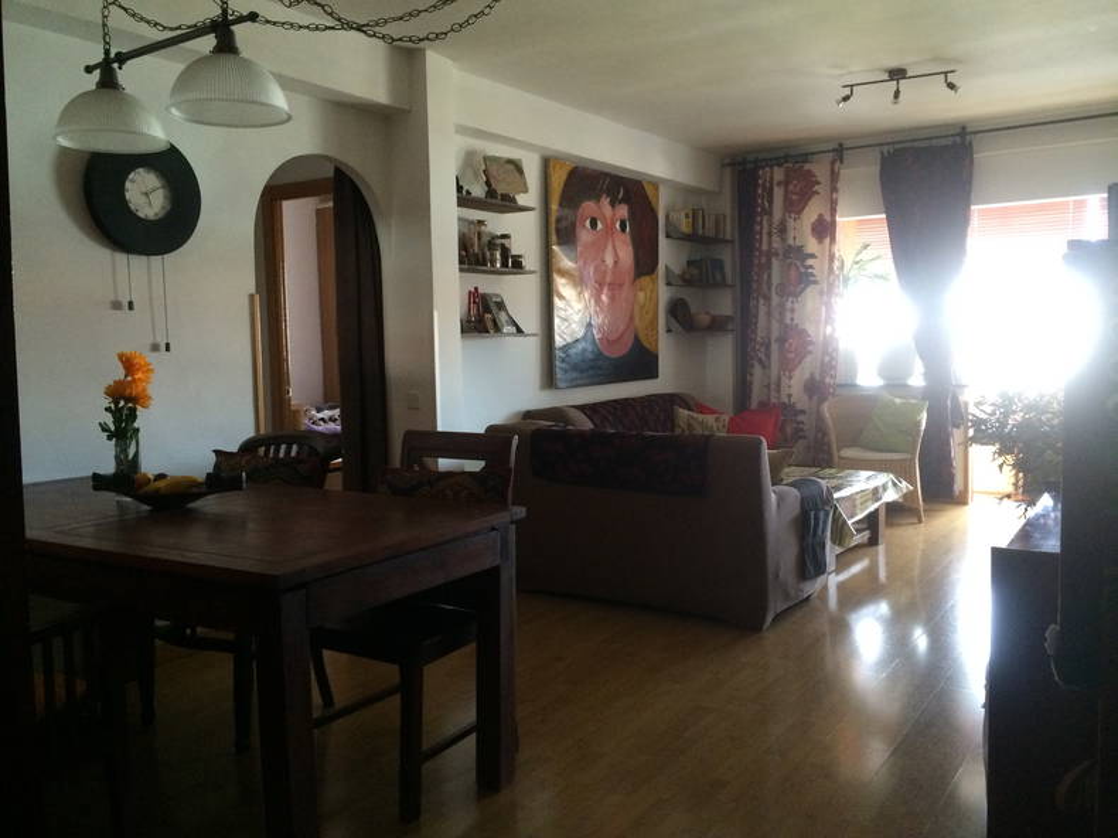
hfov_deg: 61.7
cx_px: 559
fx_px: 936
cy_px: 419
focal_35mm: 29
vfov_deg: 48.2
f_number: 2.2
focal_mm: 4.15
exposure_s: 1/33
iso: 250
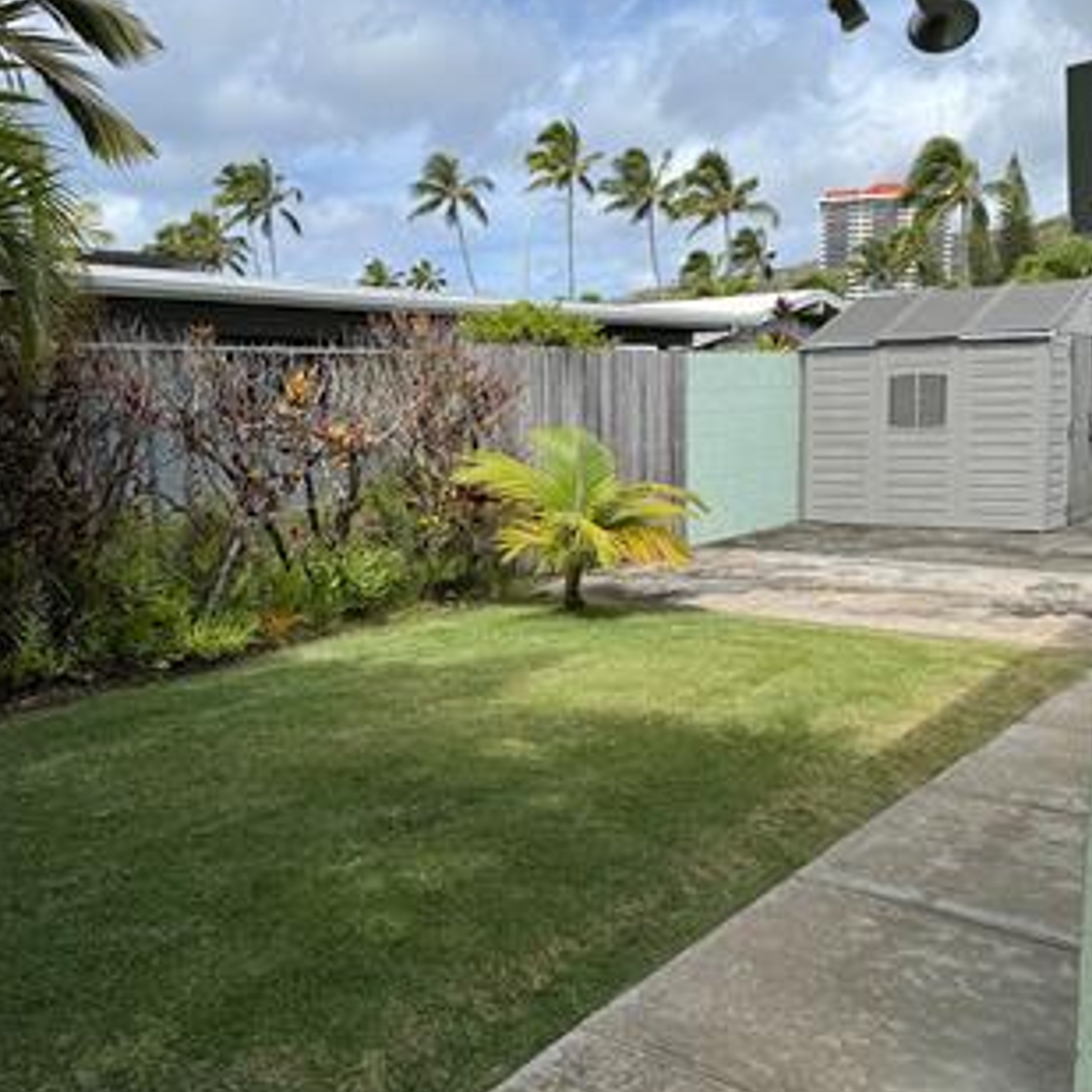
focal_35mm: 33
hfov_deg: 49.7
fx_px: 1178
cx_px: 544
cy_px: 583
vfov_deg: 49.7
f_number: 1.78
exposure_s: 1/4950
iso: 80
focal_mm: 6.76
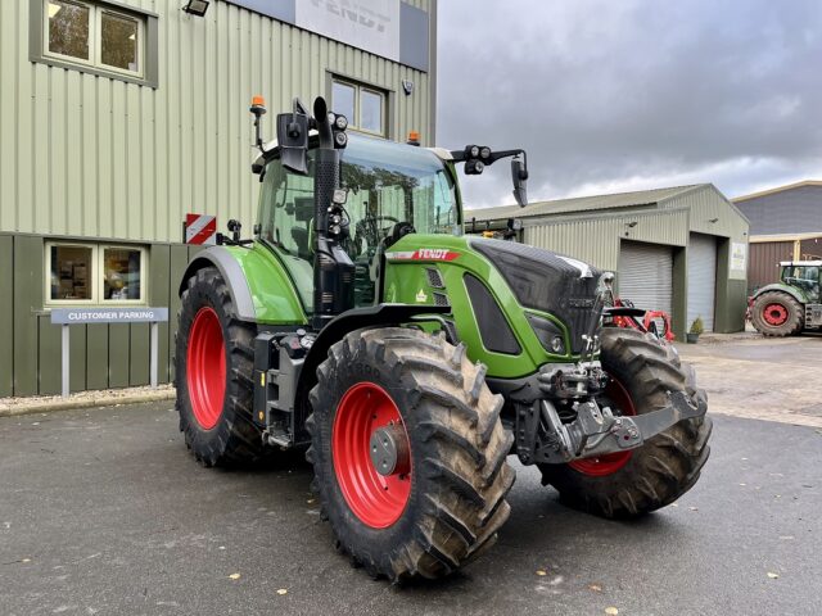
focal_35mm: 26
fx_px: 617
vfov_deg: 53.1
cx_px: 411
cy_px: 308
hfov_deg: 67.3
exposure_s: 1/223
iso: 40
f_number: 1.6
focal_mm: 5.1
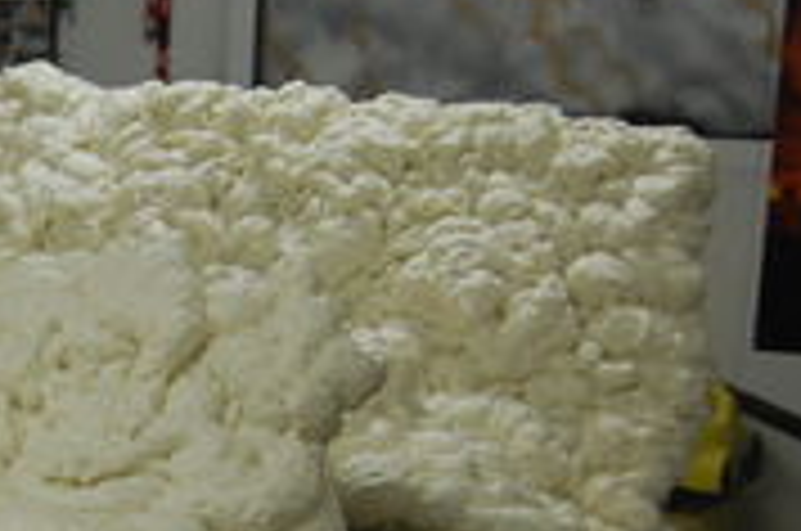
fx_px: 2154
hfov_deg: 20.0
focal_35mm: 97
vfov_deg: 13.8
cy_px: 531
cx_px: -117
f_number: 3.5
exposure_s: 1/30
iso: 400
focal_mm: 18
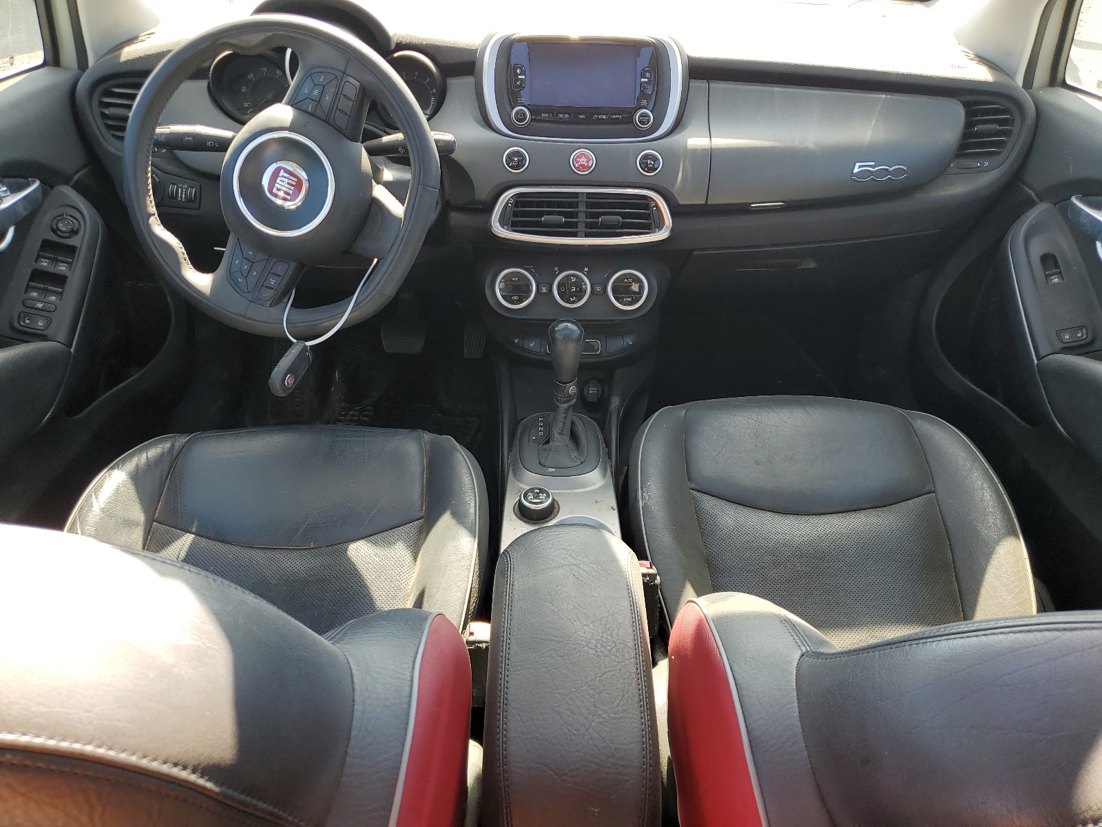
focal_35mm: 26
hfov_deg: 67.3
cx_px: 551
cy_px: 414
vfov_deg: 53.1
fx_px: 828
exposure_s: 1/286
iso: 50
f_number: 1.5
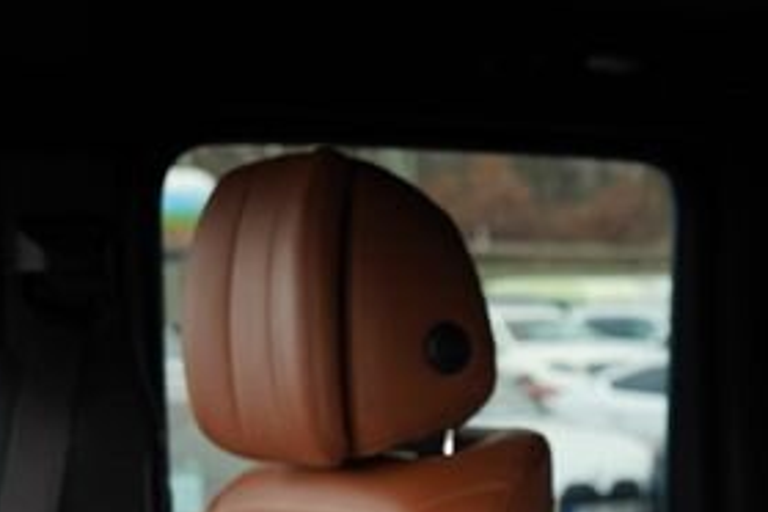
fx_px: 1877
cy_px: 731
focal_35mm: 88
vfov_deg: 14.6
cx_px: 793
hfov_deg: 22.1
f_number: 3.5
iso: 100
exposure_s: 1/50
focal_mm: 24
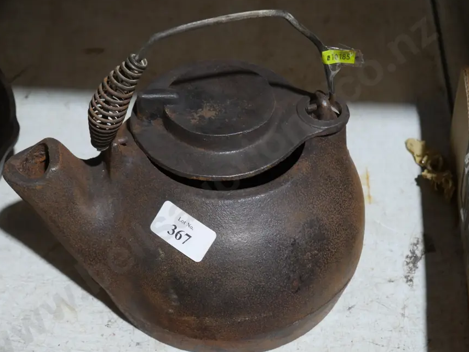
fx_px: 908
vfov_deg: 21.9
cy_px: 194
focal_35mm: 67
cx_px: 208
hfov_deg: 28.9
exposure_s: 1/60
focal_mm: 28
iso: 800
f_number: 5.3
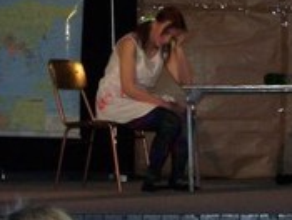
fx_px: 1843
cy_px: 47
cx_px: 169
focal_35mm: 218
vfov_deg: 6.8
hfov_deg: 9.1
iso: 200
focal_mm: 11.1
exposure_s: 1/80
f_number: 3.2
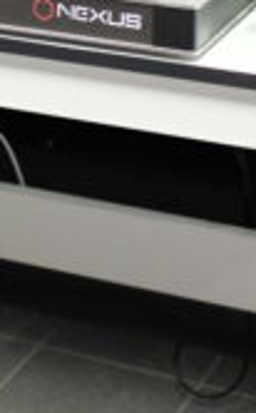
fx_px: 1683
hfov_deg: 8.5
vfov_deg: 13.6
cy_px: -82
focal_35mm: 150
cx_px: -97
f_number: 1.4
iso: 1600
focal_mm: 23
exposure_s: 1/60
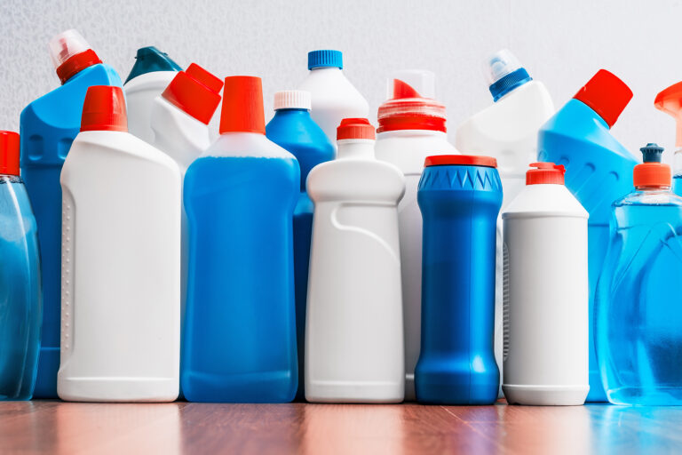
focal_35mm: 75
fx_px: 1421
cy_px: 228
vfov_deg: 18.2
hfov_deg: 27.0
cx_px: 341
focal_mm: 75
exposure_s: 1/125
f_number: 13
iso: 100
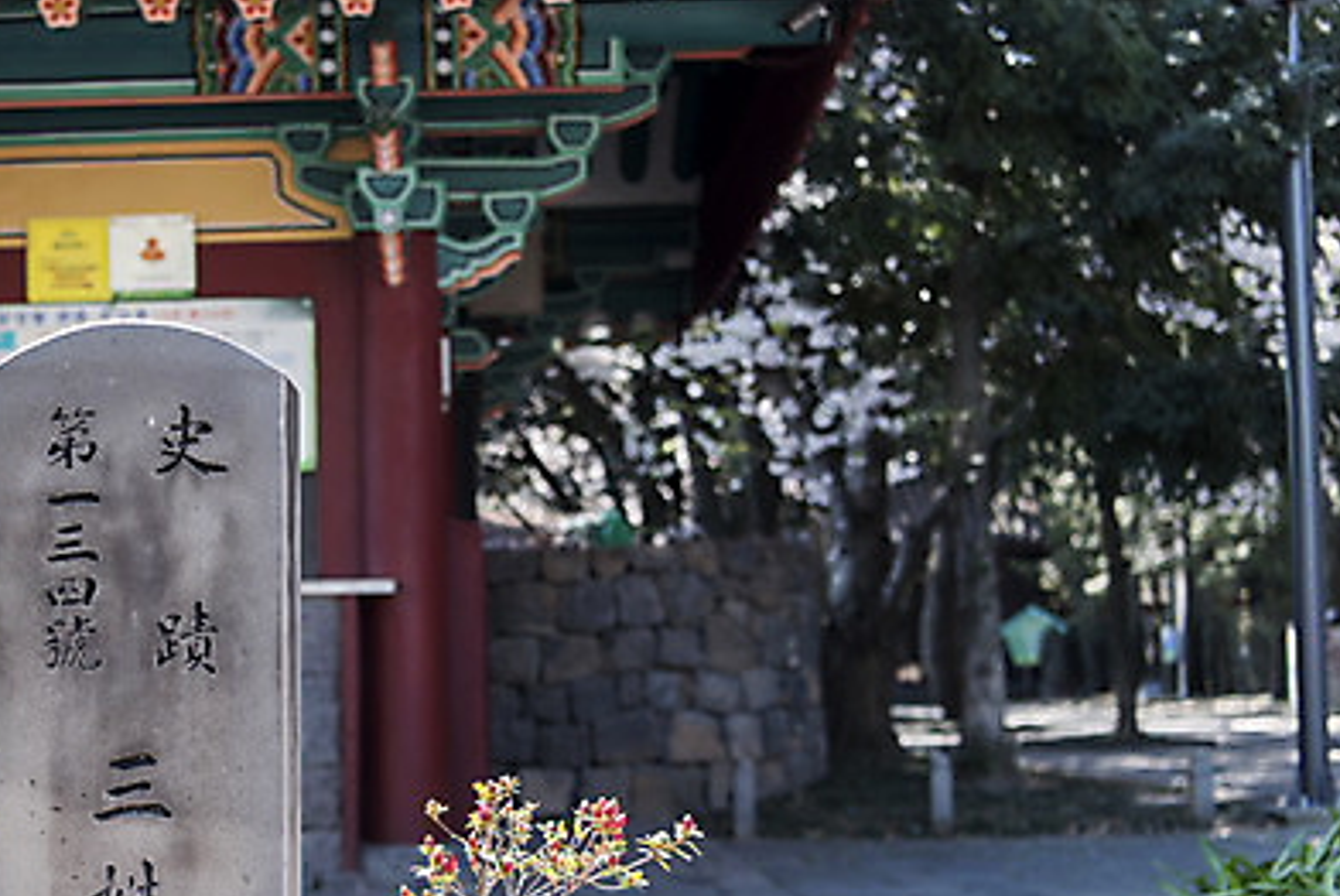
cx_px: 395
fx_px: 2160
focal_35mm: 58
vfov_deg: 23.2
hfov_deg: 34.0
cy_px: 643
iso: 400
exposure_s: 1/200
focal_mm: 38
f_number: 2.8
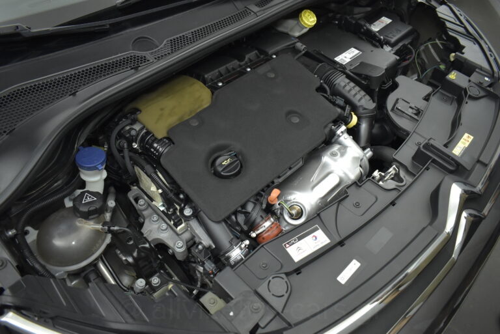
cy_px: 167
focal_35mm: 27
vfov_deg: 48.0
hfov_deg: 67.4
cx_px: 250
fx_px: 375
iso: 1600
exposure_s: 1/125
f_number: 3.5
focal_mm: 18
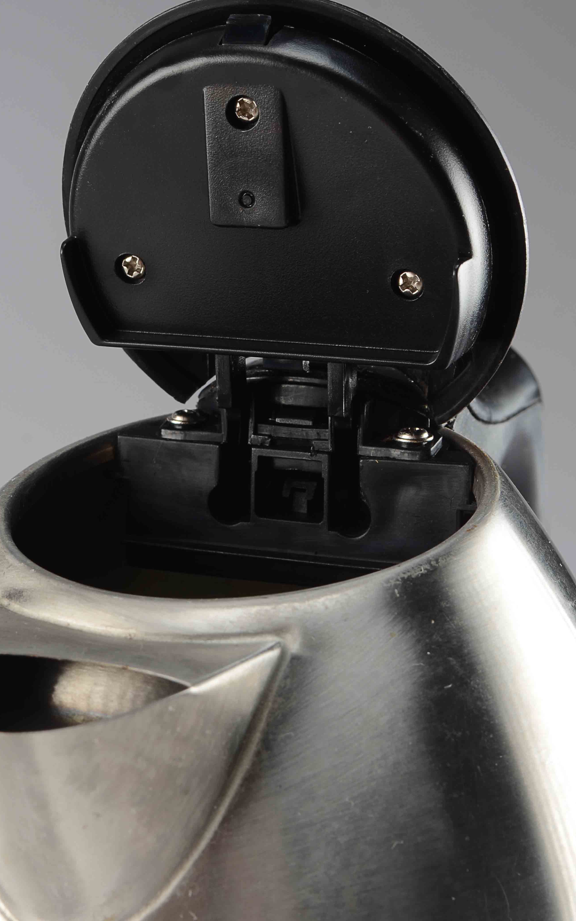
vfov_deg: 20.9
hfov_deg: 13.1
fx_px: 2502
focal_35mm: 100
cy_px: 492
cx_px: 218
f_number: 13
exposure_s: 1/80
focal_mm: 55
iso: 100
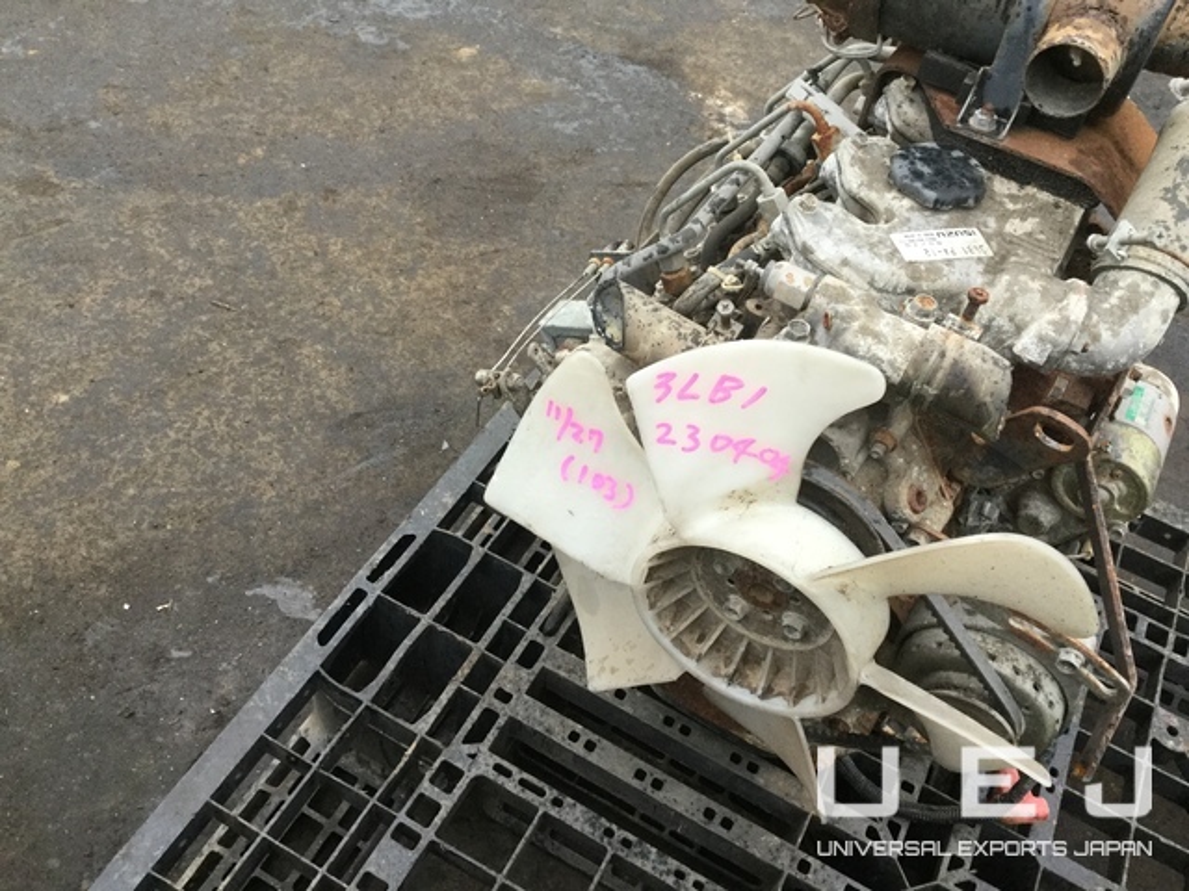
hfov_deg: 58.4
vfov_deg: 45.4
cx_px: 594
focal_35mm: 31
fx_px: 1065
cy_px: 446
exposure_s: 1/30
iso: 40
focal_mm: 3.3
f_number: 2.4
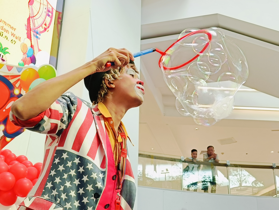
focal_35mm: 55
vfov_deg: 26.6
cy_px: 105
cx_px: 140
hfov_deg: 34.9
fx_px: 443
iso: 335
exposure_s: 1/50
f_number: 2
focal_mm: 7.08
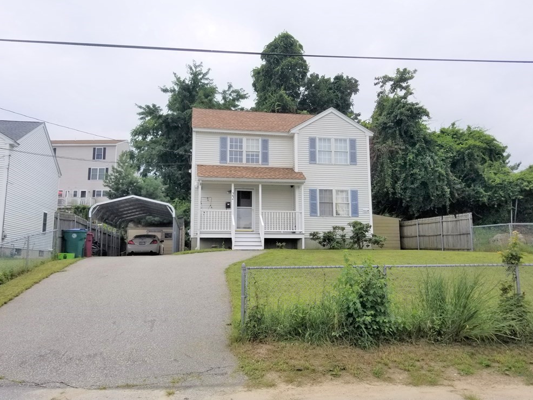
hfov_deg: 65.3
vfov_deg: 51.4
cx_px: 264
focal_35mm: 27
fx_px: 416
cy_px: 195
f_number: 1.7
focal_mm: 4.3
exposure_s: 1/1324
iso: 50
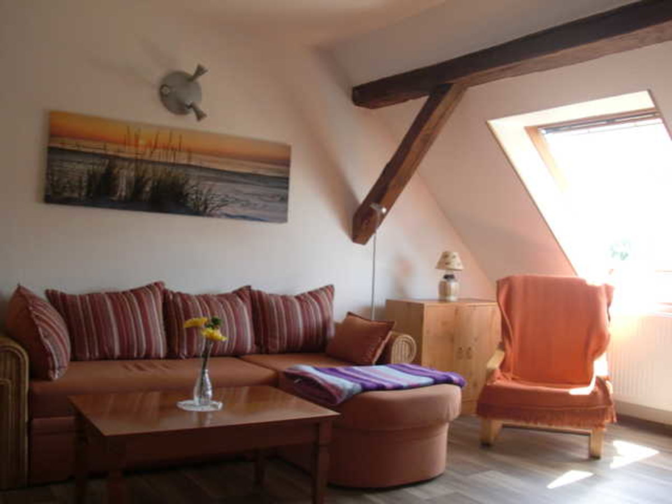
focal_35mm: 36
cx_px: 336
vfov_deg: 39.7
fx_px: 699
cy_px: 252
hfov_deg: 51.4
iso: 125
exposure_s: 1/60
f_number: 2.8
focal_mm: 6.3
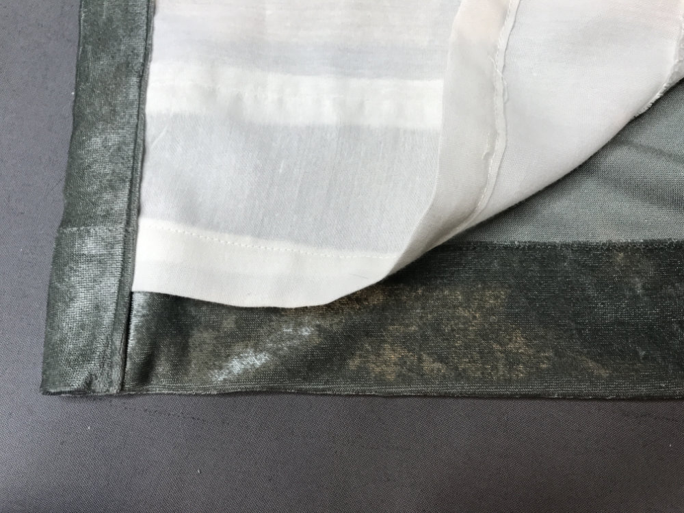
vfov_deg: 49.7
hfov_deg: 63.4
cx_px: 342
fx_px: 553
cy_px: 256
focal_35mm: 28
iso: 40
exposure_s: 1/120
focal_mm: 4
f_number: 1.8
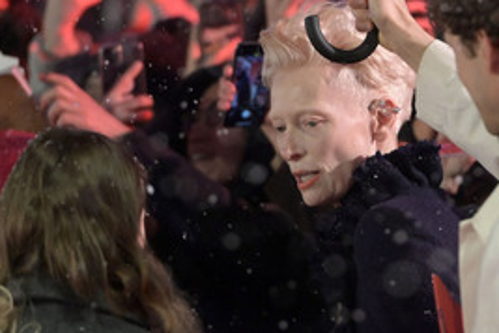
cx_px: 382
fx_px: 4685
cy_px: 215
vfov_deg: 4.1
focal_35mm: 338
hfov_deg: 6.1
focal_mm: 200
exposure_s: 1/500
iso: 6400
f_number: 4
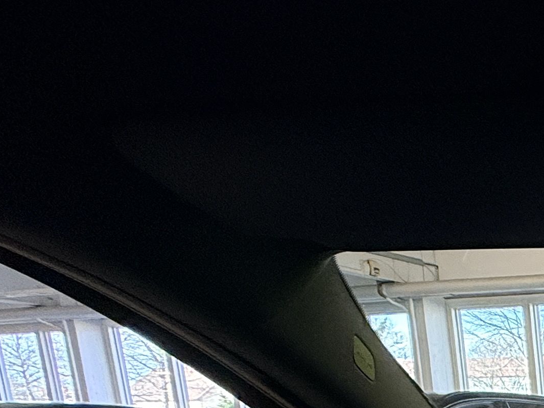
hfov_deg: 21.9
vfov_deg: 22.7
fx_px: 833
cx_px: 985
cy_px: 606
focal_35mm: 53
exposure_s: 1/100
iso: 200
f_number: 2.2
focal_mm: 2.22
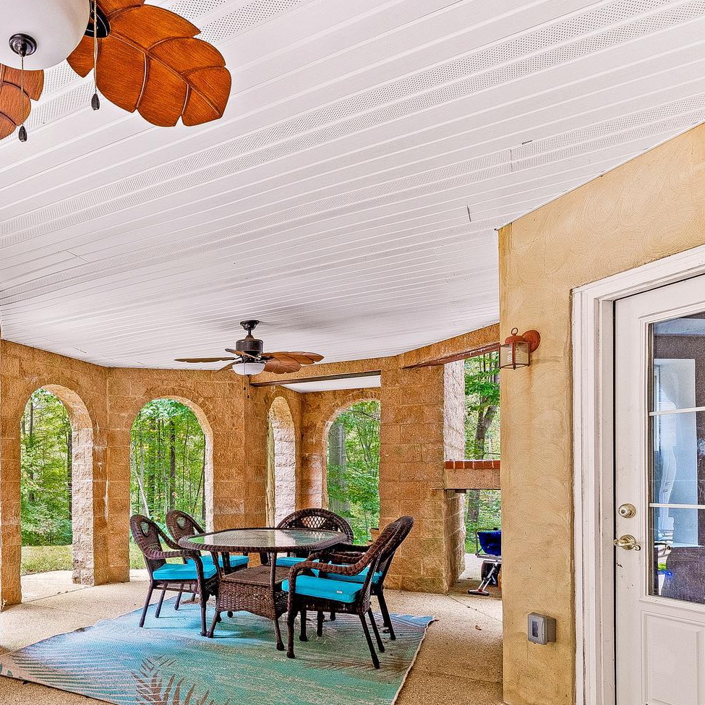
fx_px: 576
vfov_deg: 61.3
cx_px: 101
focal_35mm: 25
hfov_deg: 56.3
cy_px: 473
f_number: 7.1
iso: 400
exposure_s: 1/8
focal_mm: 14
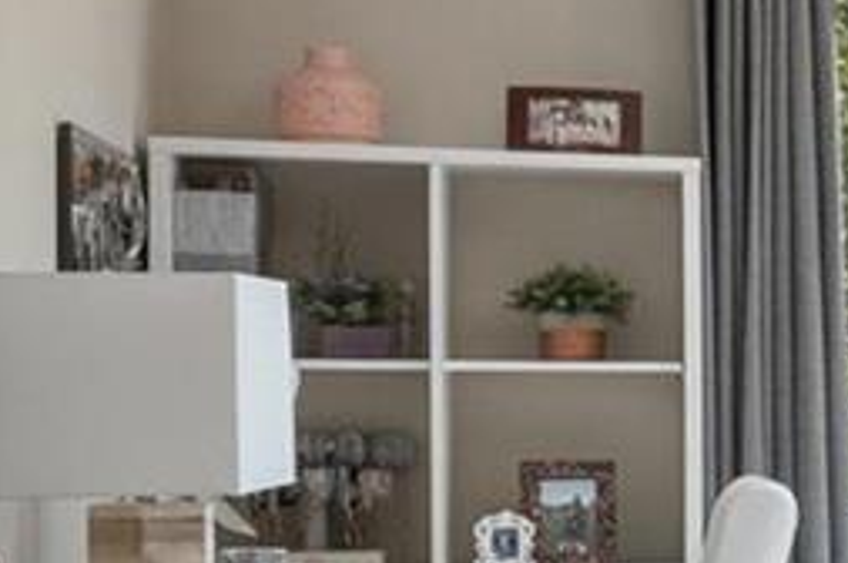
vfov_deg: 12.0
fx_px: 2682
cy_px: 375
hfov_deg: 12.2
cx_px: 2293
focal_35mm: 114
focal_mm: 9
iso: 400
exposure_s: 1/6
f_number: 8
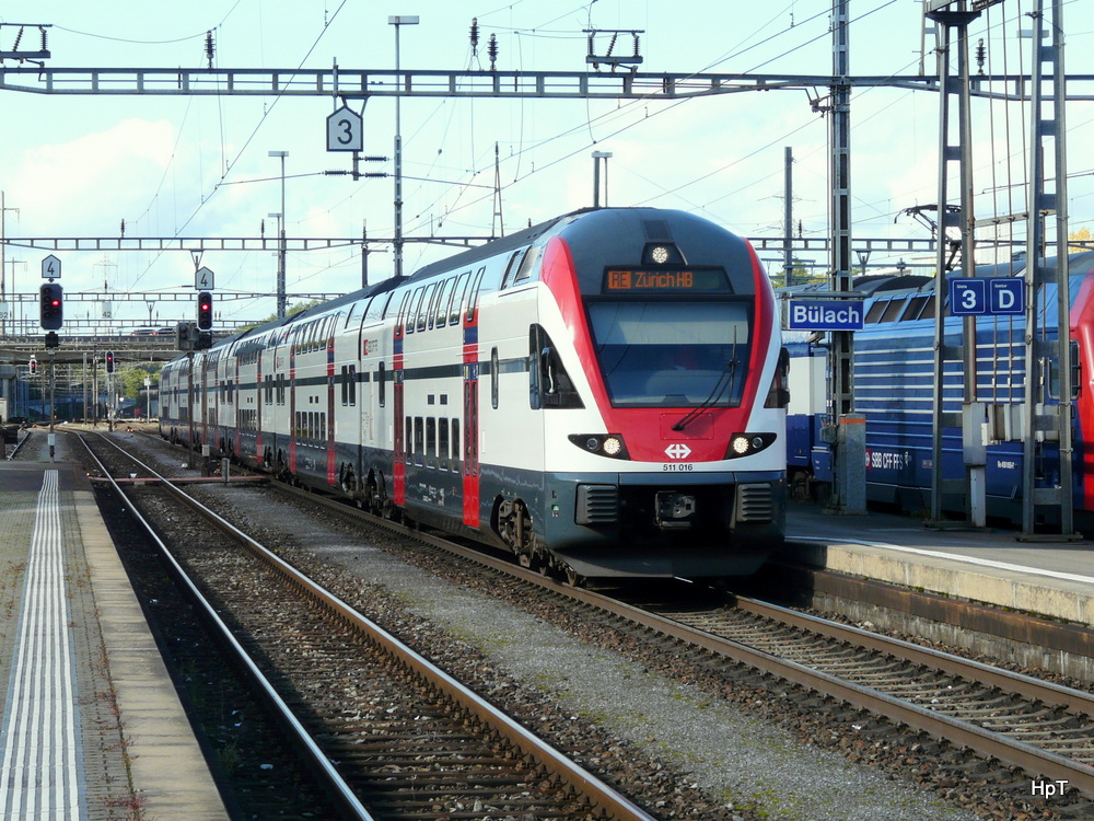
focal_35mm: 109
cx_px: 547
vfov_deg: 13.6
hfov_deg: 18.0
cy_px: 410
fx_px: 3445
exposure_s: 1/200
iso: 100
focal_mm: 18
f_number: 5
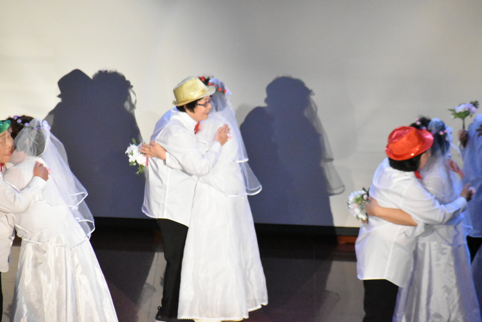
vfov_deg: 5.7
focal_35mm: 240
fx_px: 3215
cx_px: 241
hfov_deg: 8.6
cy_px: 161
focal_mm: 160
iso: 10000
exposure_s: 1/125
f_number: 5
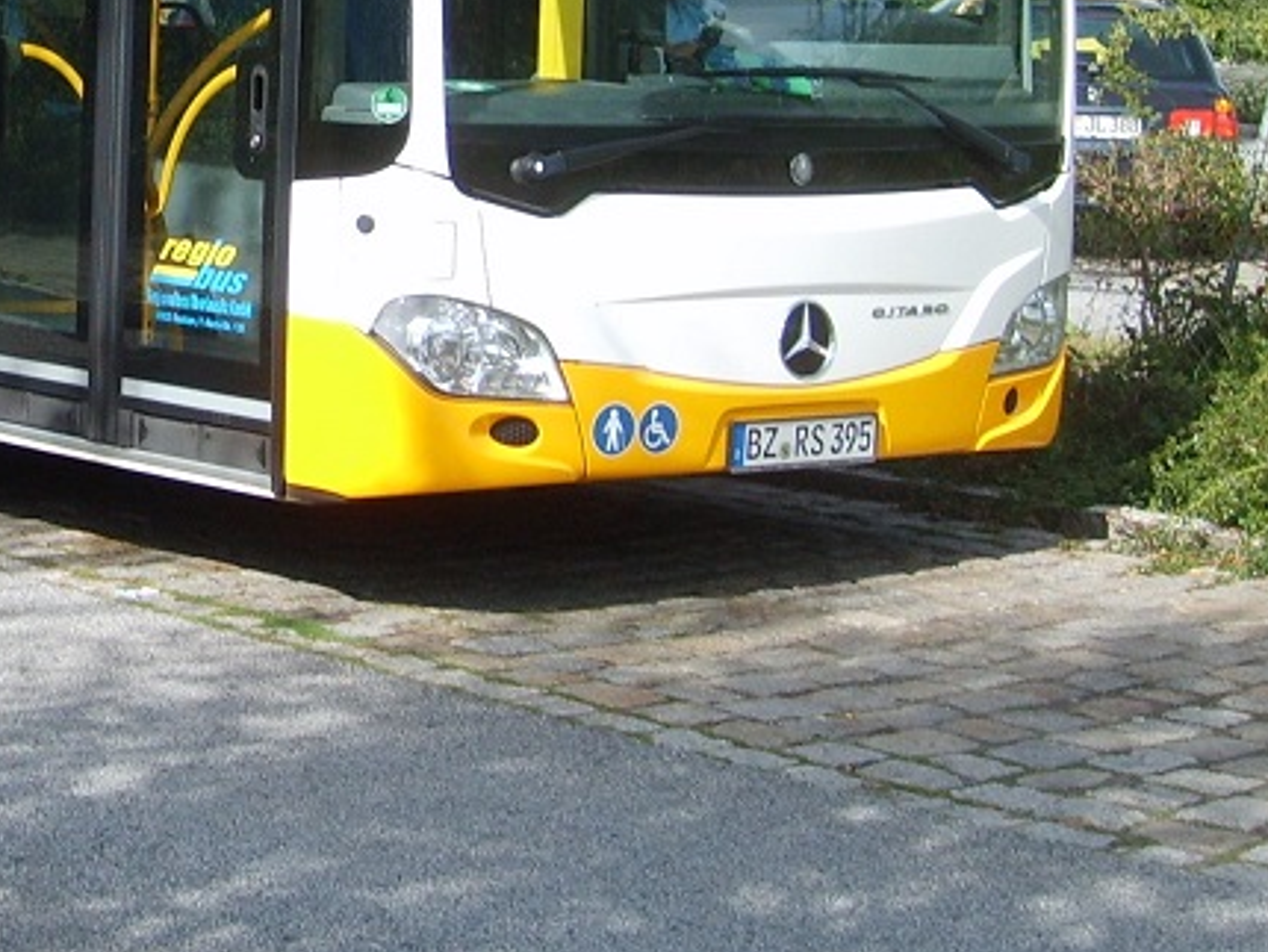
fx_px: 3665
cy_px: 3
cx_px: -74
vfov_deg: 14.6
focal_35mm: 100
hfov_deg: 19.0
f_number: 3
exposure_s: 1/500
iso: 50
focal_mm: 7.2
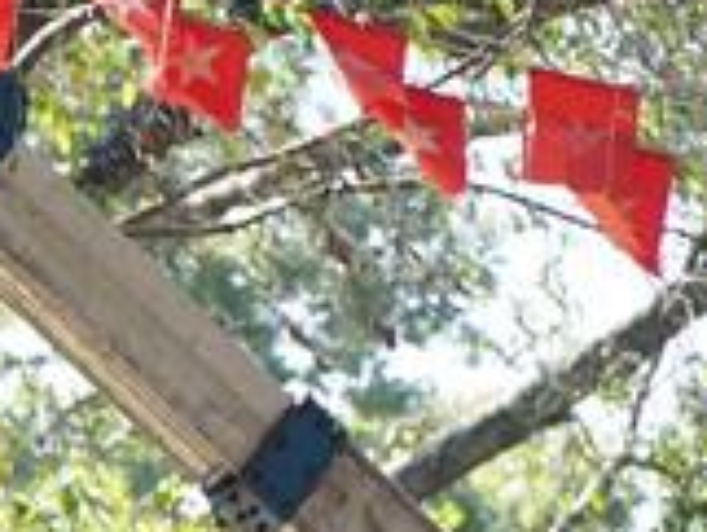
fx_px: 15309
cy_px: 257
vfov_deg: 2.0
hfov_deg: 2.6
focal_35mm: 749
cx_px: -422
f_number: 5.6
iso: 200
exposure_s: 1/200
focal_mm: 105
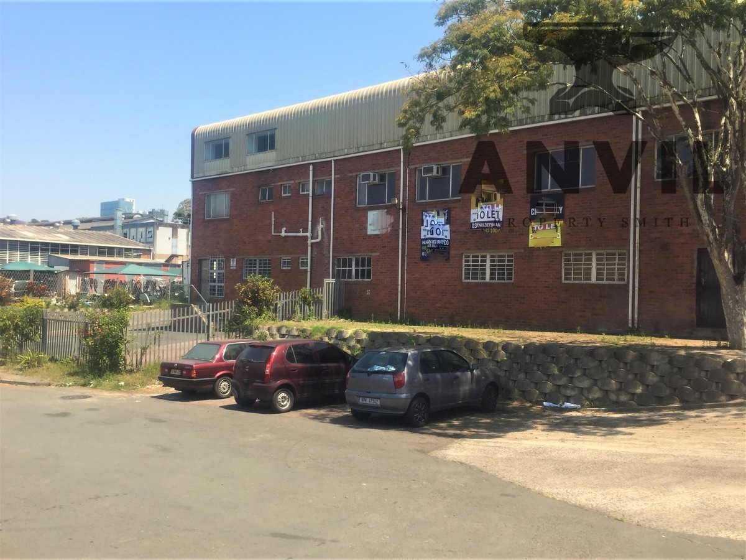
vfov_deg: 48.2
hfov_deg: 61.7
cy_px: 280
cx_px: 373
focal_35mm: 29
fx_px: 625
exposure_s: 1/1464
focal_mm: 4.15
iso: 32
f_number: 2.2
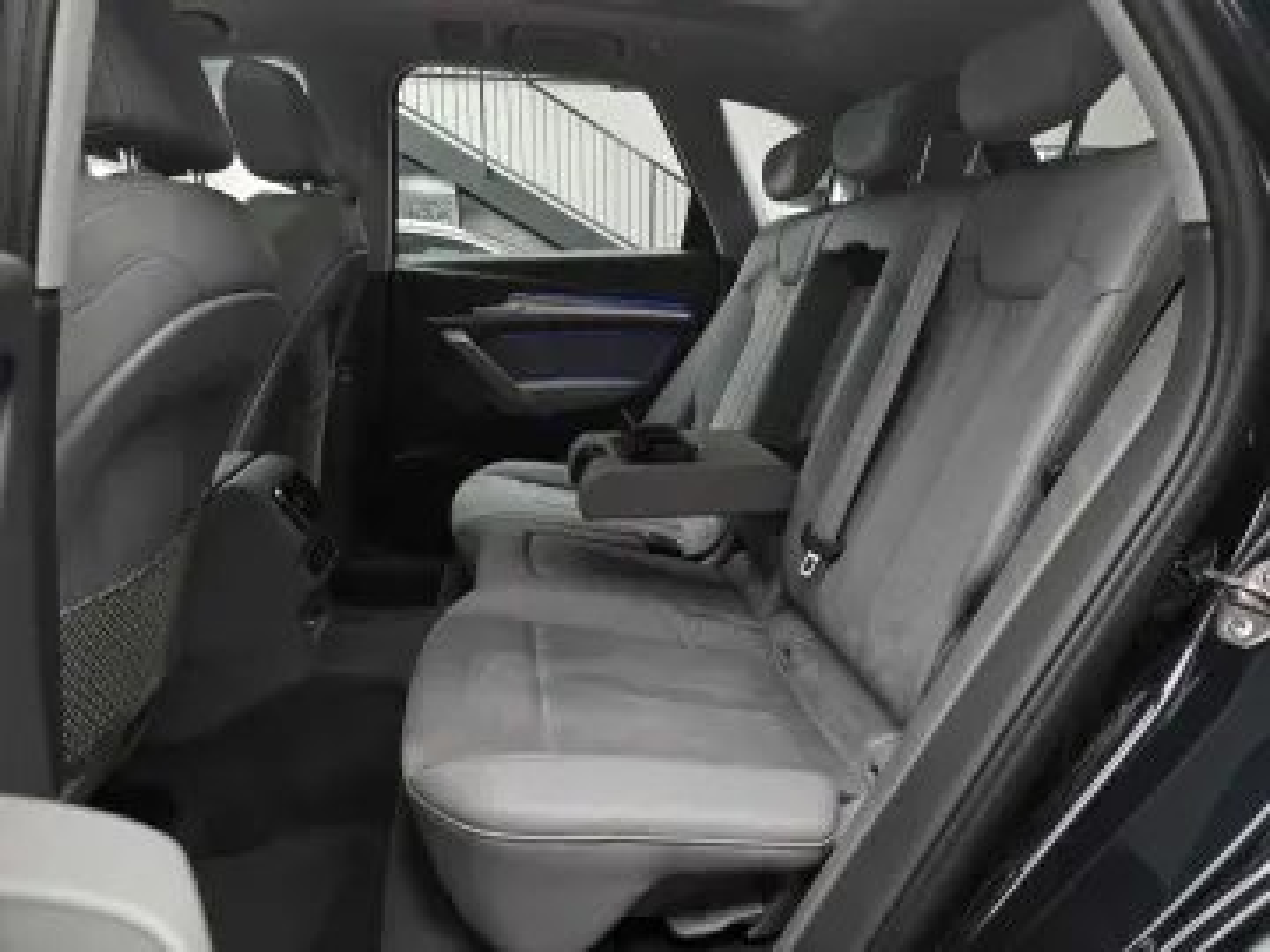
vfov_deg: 58.9
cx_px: 635
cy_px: 476
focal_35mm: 23
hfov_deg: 73.9
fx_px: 844
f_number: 1.8
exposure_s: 1/100
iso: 500
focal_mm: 5.4
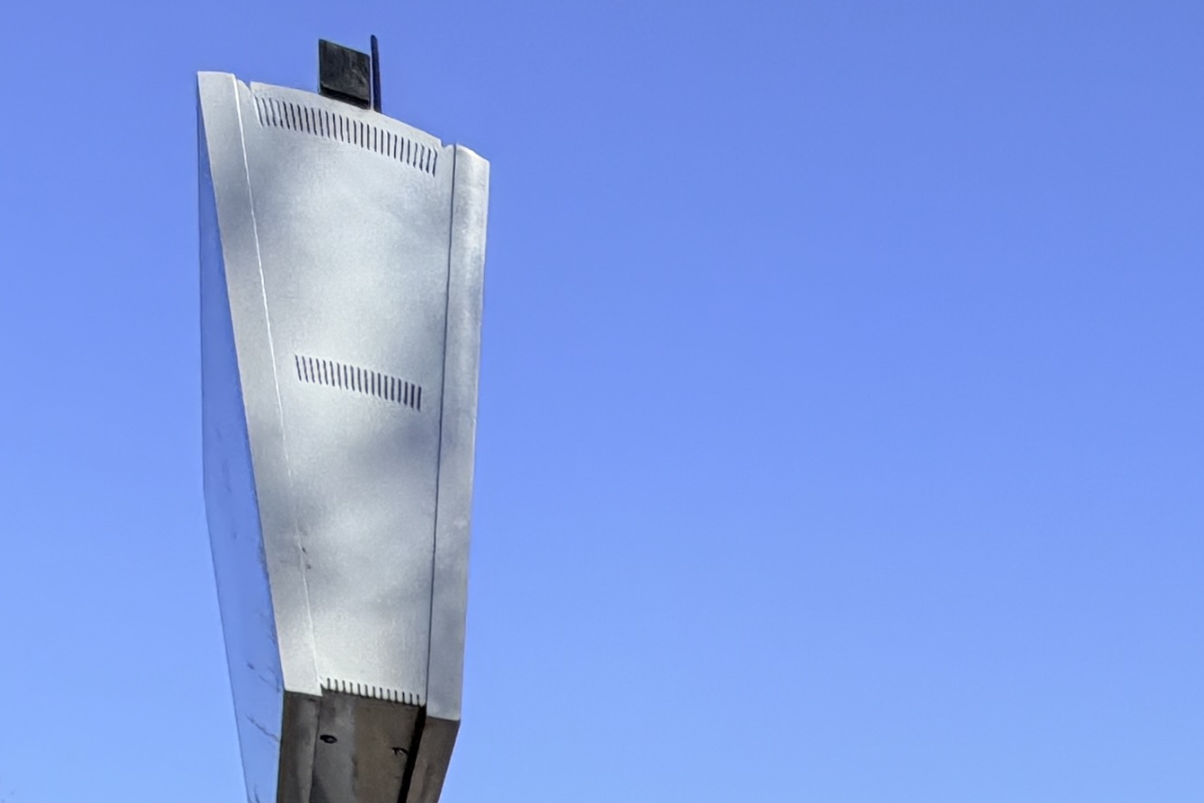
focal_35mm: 62
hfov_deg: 28.6
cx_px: 1404
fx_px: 2073
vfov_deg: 15.7
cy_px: 1734
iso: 25
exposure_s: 1/770
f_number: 2.2
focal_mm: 2.22
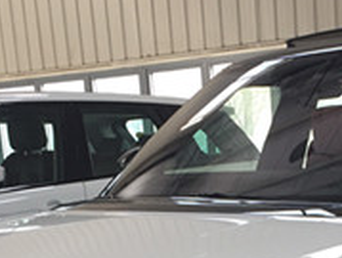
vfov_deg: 14.8
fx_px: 960
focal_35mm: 97
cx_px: 289
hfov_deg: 19.9
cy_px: 315
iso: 50
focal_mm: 4.15
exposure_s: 1/100
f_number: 2.2
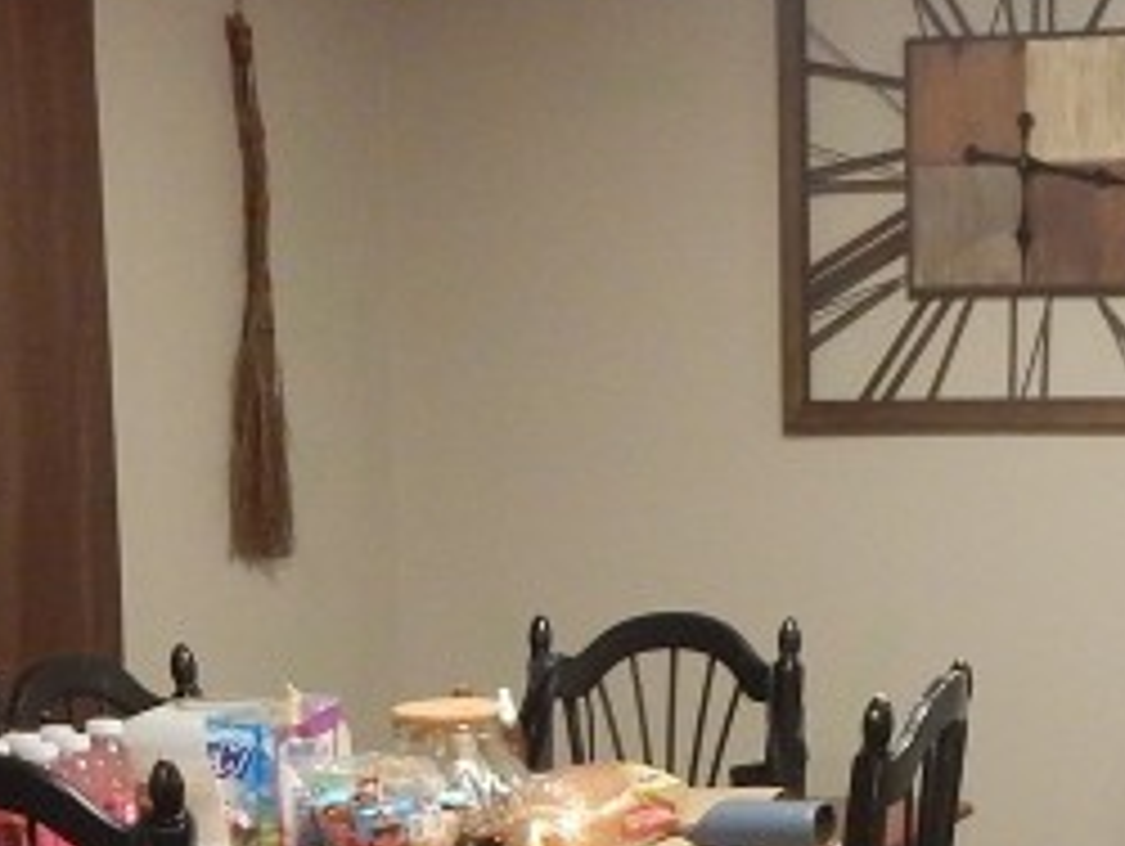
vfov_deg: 16.2
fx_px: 2928
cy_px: 796
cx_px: 873
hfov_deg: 21.5
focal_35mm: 90
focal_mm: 4
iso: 400
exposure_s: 1/13
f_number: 3
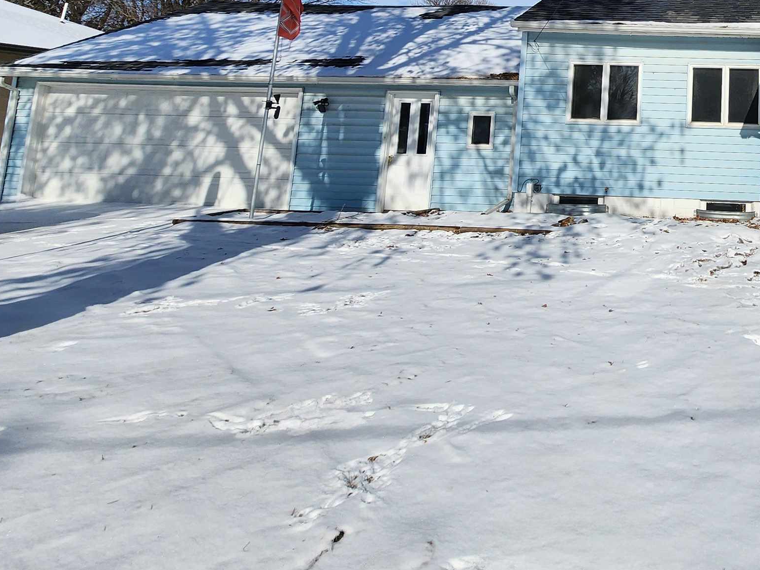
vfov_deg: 47.4
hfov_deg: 55.9
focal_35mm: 26
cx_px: 715
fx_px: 571
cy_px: 50
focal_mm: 2.2
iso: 50
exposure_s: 1/4268
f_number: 2.2
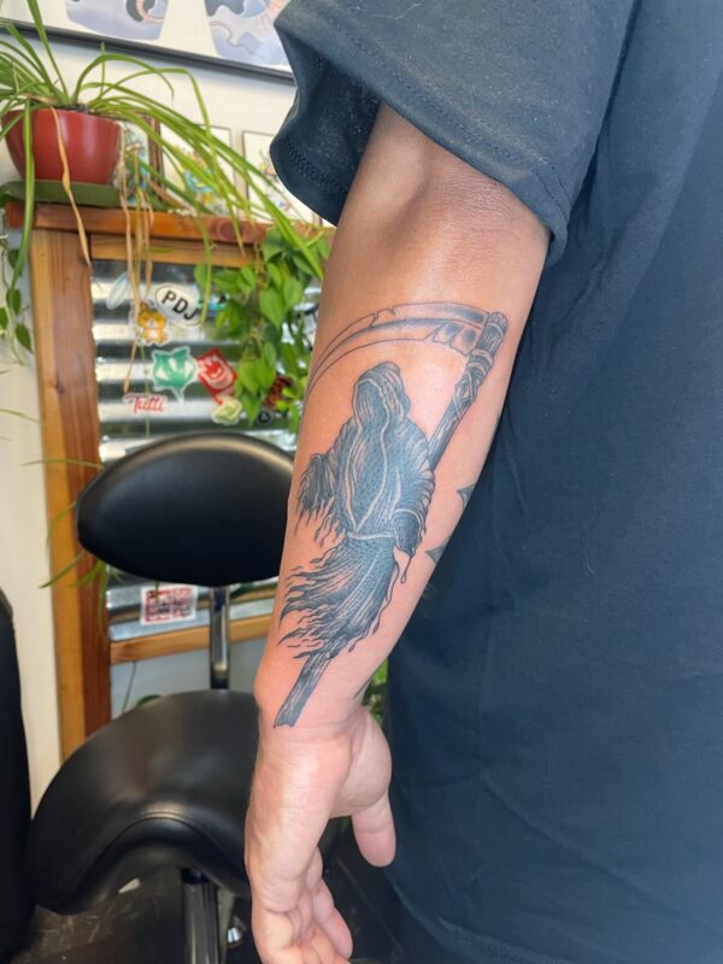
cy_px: 482
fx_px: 724
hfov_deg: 53.1
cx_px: 362
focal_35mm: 26
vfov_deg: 67.3
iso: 200
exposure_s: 1/60
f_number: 1.6
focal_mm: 4.2
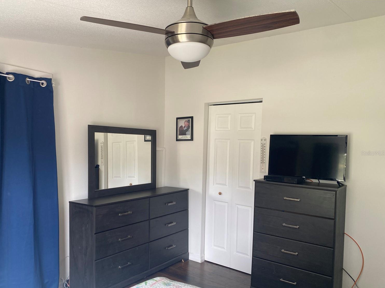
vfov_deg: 49.7
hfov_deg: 63.4
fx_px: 311
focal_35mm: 28
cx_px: 179
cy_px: 153
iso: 80
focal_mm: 4.25
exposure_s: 1/121
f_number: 1.8
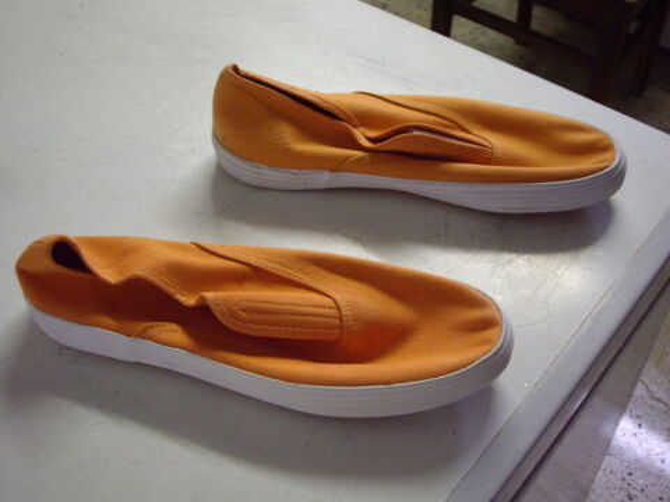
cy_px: 251
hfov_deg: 40.4
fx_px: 910
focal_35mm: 47
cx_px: 335
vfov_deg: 30.9
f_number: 3
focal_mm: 7.6
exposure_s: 1/13
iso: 200
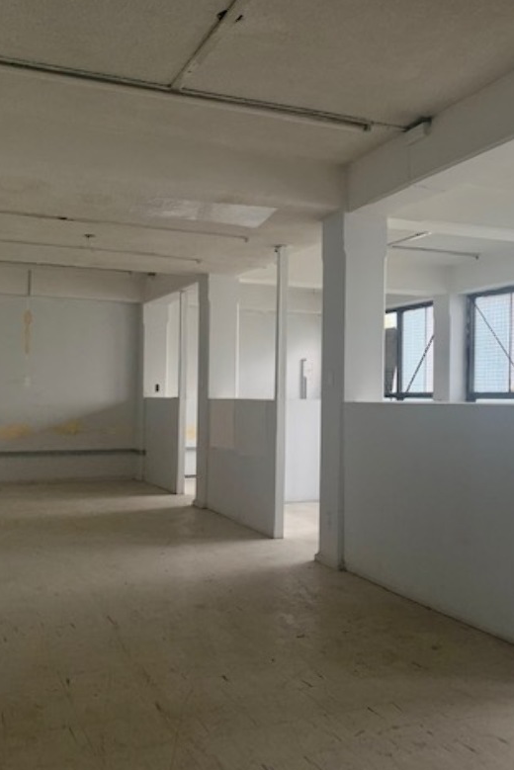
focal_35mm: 37
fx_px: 792
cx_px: 326
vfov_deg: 51.9
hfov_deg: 35.7
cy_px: 387
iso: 25
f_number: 1.8
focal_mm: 4.25
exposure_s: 1/126
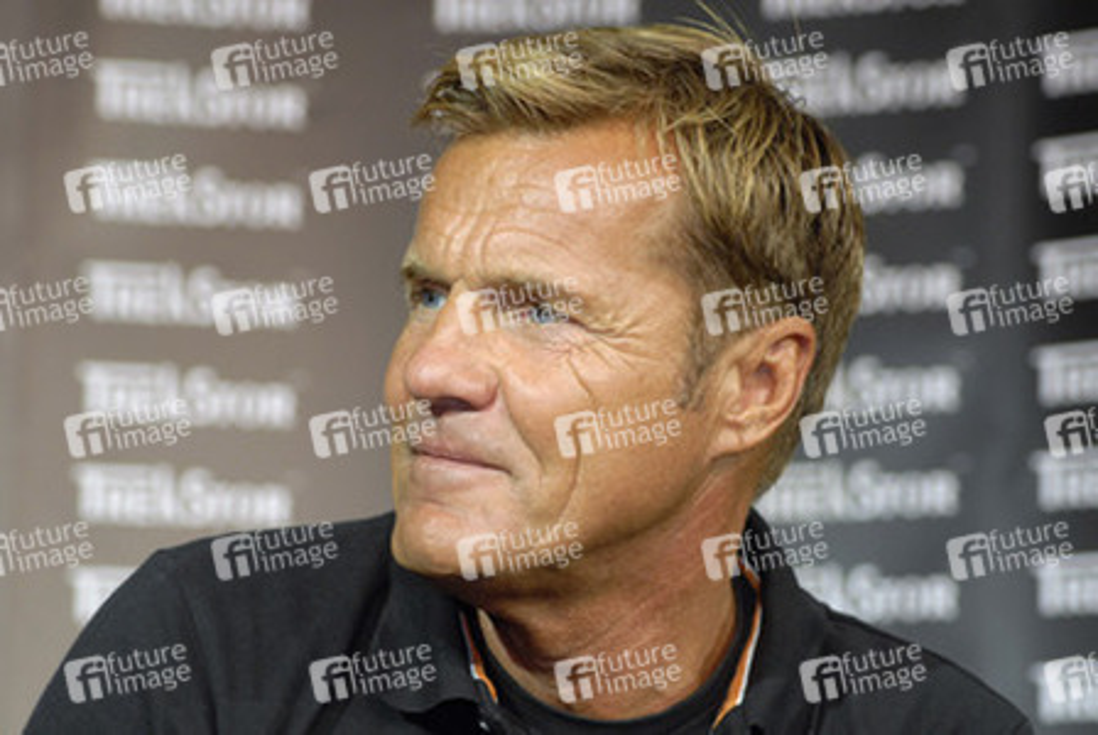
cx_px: 549
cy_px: 368
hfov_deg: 11.2
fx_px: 5589
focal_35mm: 183
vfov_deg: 7.5
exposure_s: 1/100
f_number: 5.6
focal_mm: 122
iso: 800
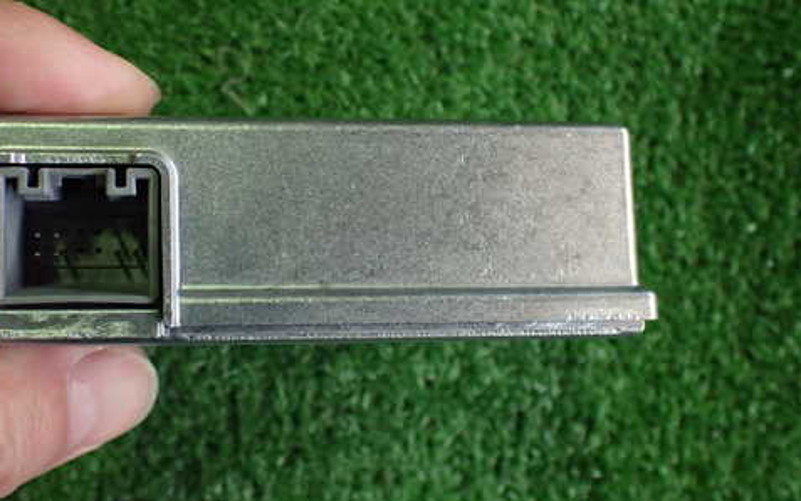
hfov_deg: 48.8
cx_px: 302
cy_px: 203
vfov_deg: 31.9
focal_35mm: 40
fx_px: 873
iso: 500
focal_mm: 5.4
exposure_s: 1/125
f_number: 2.3
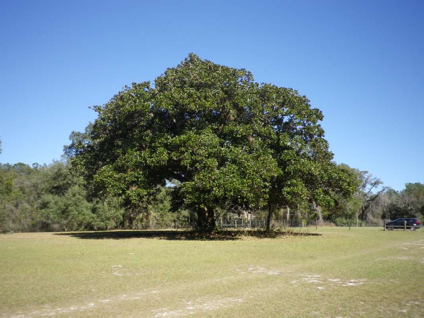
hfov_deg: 52.6
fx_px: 429
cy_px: 159
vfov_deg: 40.7
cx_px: 212
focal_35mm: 35
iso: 80
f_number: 3.9
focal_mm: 6.36
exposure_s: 1/400
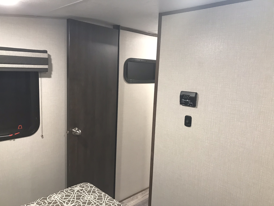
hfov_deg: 63.4
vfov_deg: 49.7
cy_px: 103
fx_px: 222
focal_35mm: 28
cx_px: 137
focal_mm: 3.99
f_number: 1.8
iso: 80
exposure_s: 1/15
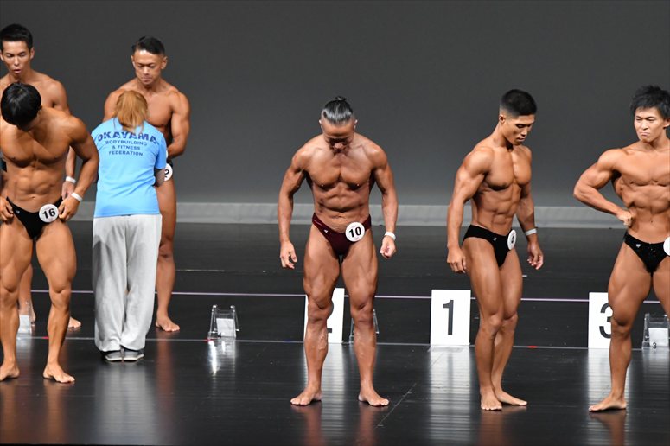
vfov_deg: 5.1
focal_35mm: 270
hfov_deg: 7.6
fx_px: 5023
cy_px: 223
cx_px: 335
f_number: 5.6
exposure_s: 1/400
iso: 4000
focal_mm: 180
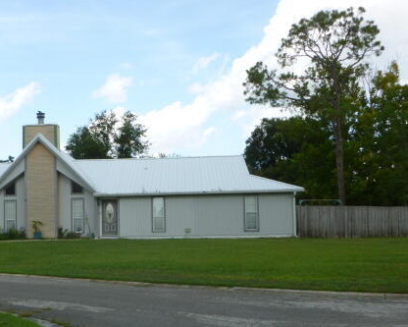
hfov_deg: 37.9
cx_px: 105
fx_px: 580
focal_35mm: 48
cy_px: 203
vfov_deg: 31.3
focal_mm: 5.7
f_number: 3.5
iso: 100
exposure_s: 1/400
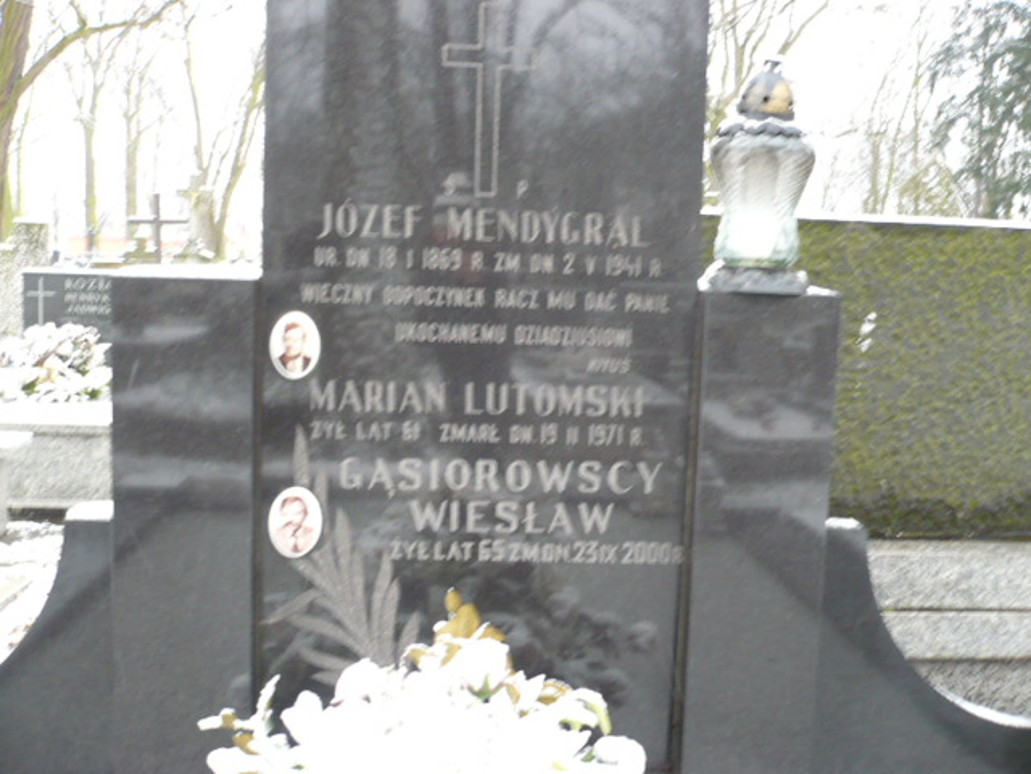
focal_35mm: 35
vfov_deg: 40.7
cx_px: 516
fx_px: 1042
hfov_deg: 52.6
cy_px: 387
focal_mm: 5.8
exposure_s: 1/25
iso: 200
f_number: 2.8
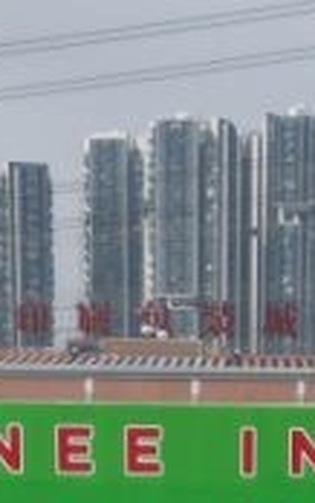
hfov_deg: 8.7
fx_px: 2057
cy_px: 902
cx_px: 257
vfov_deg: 12.7
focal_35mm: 150
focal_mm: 6.72
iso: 110
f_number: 1.7
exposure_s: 1/3200
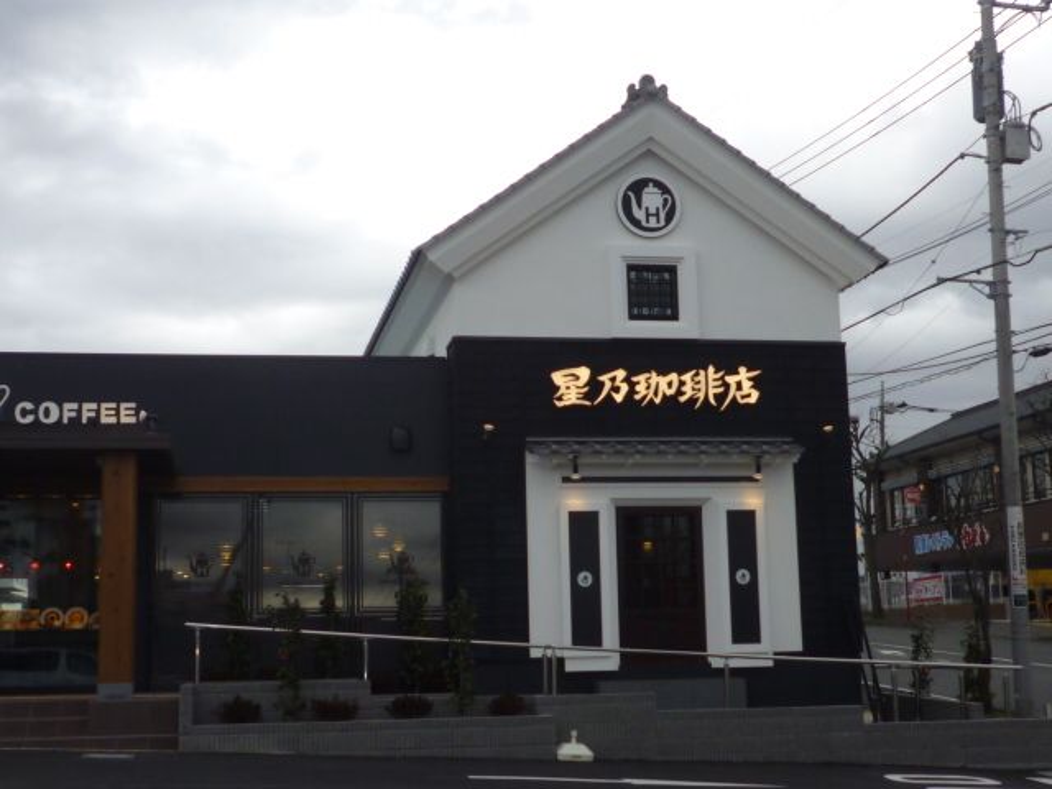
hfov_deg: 36.8
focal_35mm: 52
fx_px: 1580
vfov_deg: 28.0
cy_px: 394
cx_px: 526
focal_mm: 4.7
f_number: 2.9
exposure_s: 1/400
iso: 80
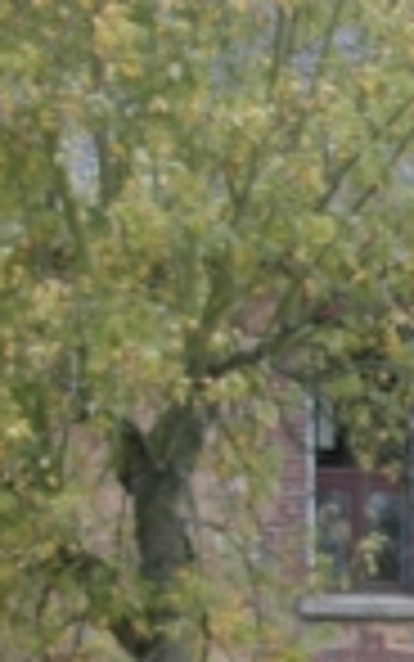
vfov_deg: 8.0
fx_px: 4671
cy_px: 757
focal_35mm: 259
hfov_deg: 5.0
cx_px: 742
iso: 100
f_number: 3.3
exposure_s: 1/34.2
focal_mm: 17.8
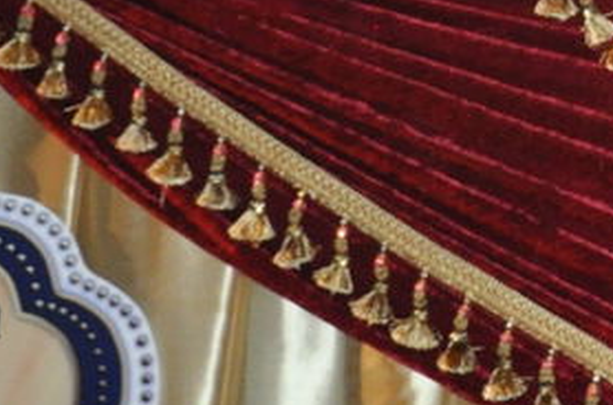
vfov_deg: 5.5
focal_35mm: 242
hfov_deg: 8.3
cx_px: 1023
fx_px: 4111
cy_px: -549
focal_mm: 32
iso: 1600
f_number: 5.6
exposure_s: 1/60
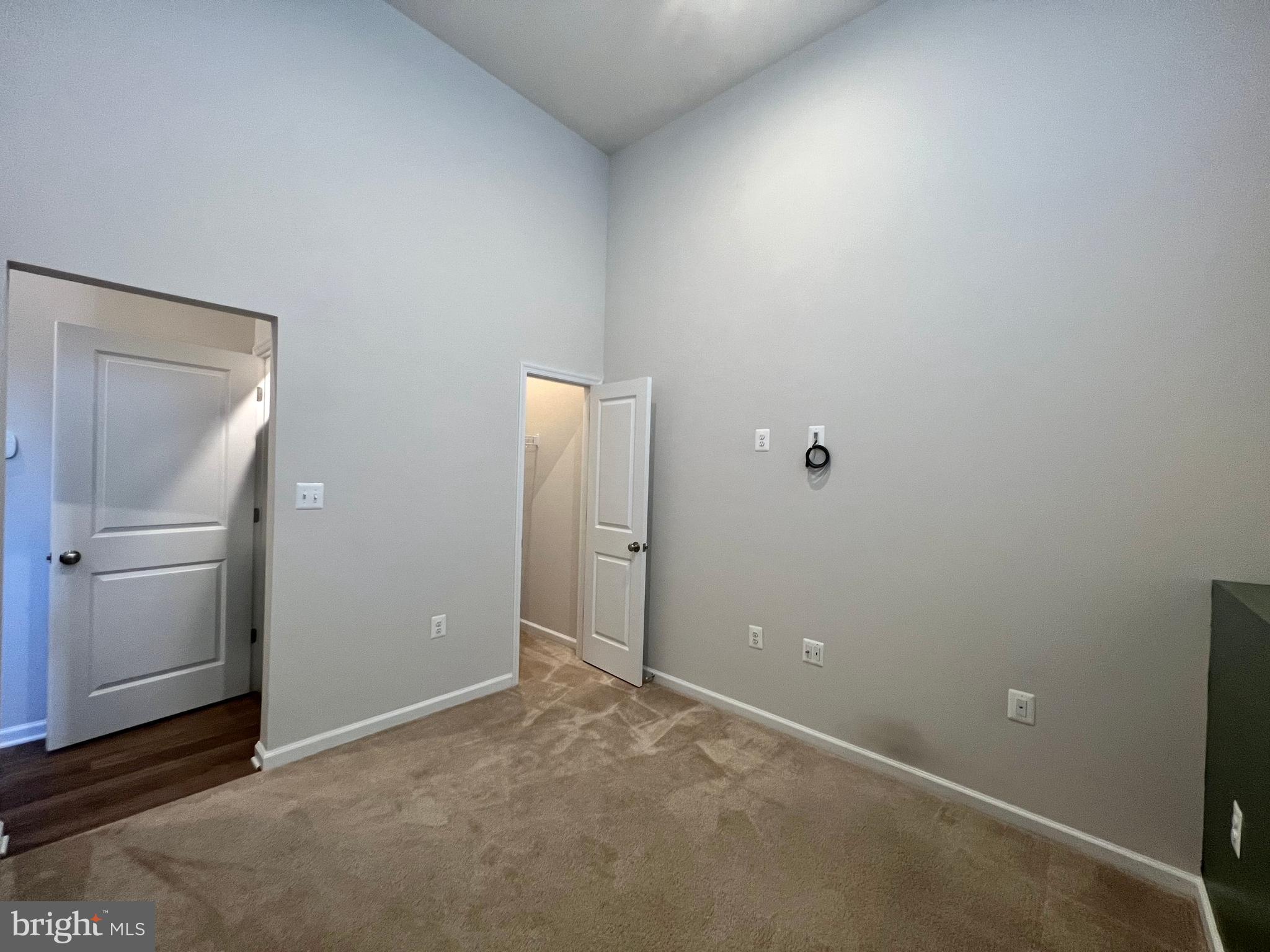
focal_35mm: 13
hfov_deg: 106.2
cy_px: 476
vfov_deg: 89.9
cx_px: 635
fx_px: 477
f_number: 1.8
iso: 160
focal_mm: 1.57
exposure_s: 1/60
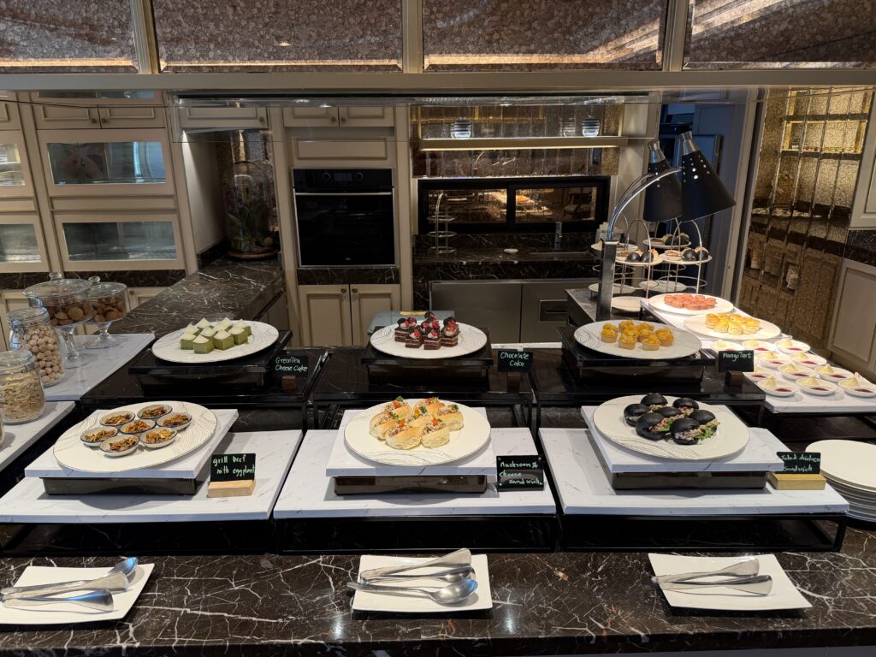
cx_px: 438
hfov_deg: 71.6
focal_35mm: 24
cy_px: 328
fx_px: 607
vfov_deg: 56.8
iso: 100
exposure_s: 1/50
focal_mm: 6.76
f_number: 1.78
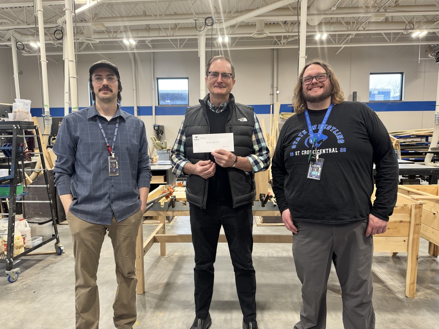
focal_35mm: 24
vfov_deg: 56.8
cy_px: 164
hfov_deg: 71.6
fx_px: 304
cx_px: 220
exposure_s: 1/72
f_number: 1.78
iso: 160
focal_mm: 6.76
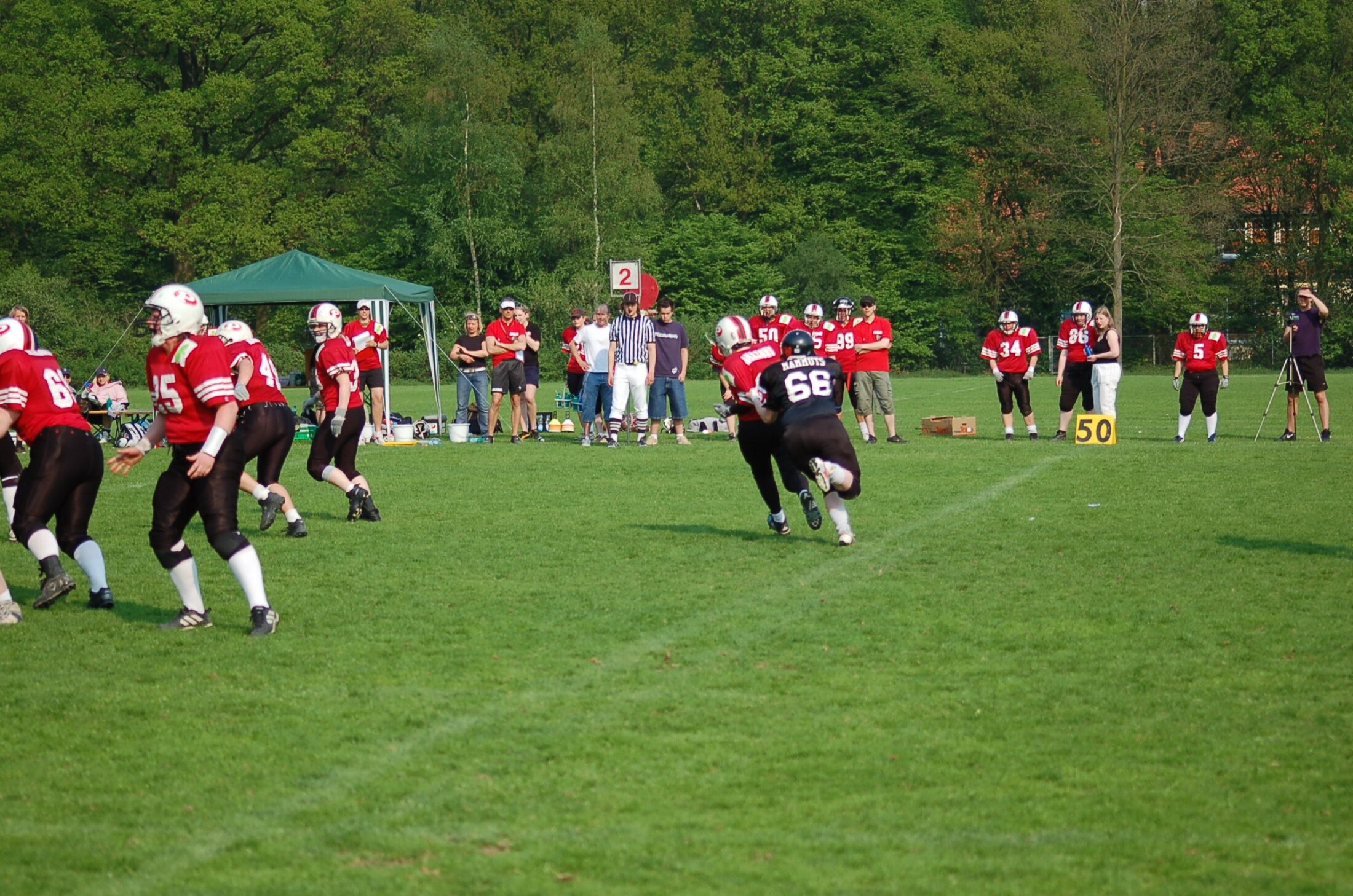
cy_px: 448
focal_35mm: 117
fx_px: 4389
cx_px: 676
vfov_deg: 11.7
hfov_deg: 17.5
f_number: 4.5
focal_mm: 78
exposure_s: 1/1000
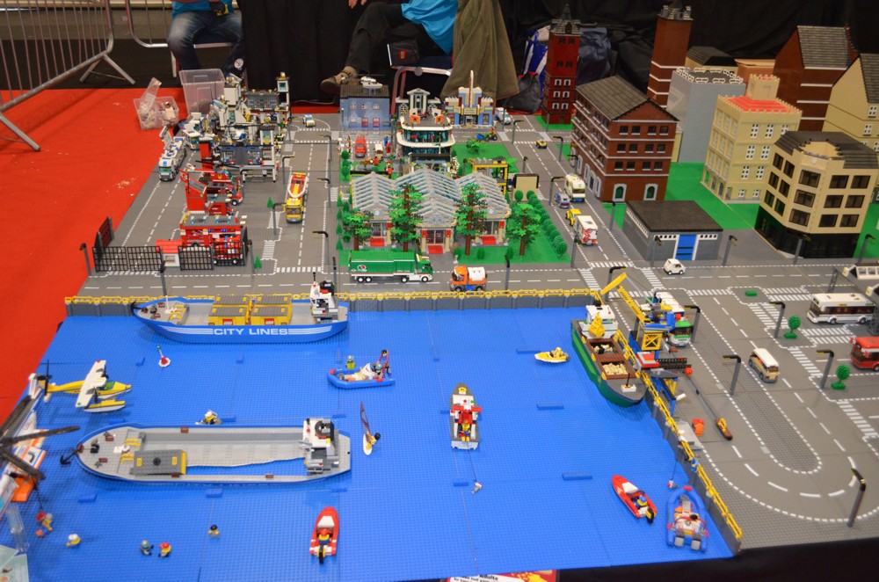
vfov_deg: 39.8
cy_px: 291
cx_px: 440
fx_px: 804
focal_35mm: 33
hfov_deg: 57.3
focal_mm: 22
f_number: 4
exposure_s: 1/60
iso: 2500
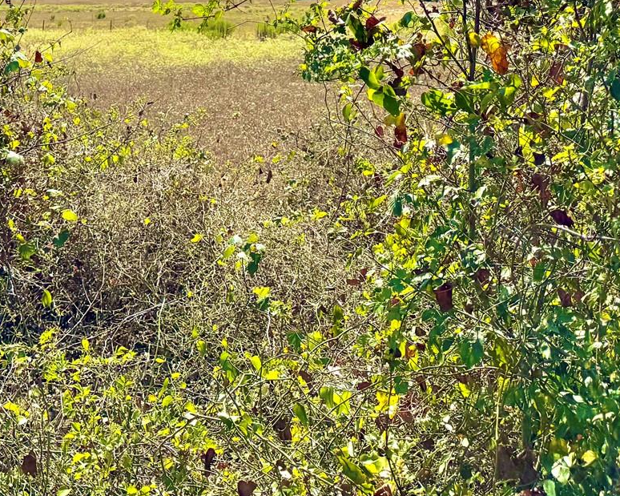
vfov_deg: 22.4
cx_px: 170
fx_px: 1138
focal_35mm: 62
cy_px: -118
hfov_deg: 30.1
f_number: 1.78
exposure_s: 1/12346
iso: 64
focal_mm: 6.76
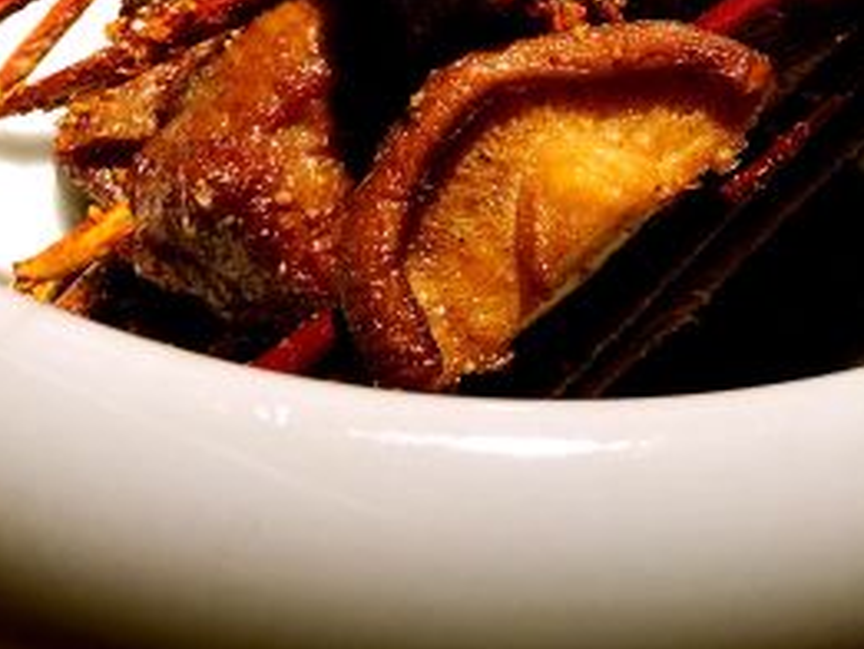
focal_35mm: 75
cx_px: 718
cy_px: -147
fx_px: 1873
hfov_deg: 25.4
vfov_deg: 18.5
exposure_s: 1/17
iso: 40
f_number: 1.8
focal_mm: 4
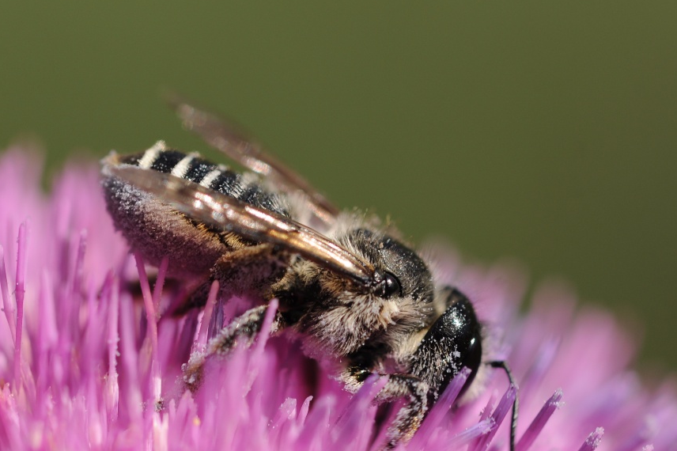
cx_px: 376
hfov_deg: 5.5
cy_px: 329
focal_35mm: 374
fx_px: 7030
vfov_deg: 3.7
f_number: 8
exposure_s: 1/500
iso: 200
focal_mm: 200
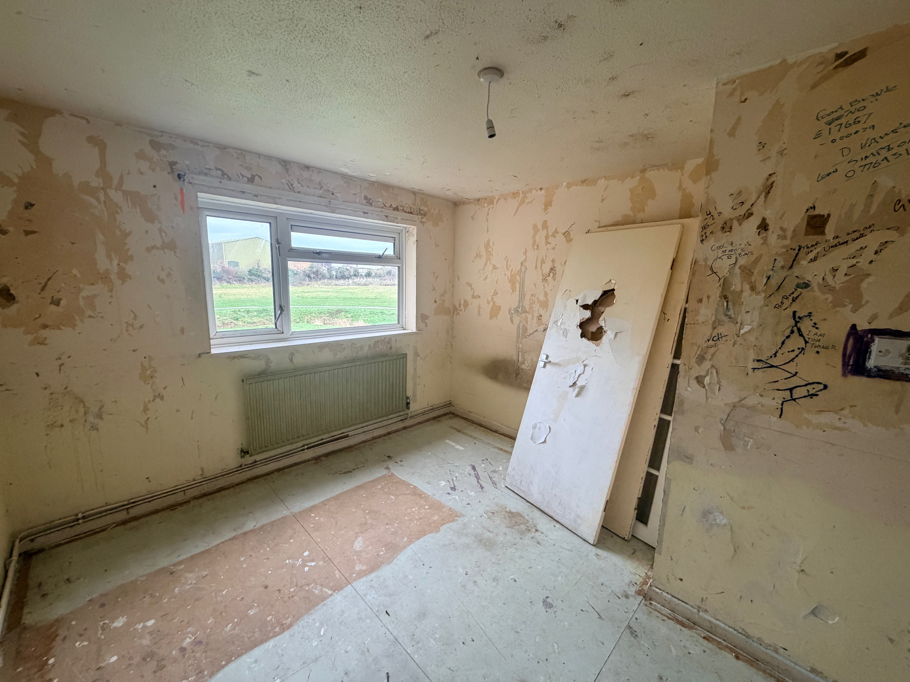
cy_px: 341
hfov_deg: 102.1
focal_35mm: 14
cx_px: 455
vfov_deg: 85.7
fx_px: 368
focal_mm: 2.22
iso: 320
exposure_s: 1/87
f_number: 2.2
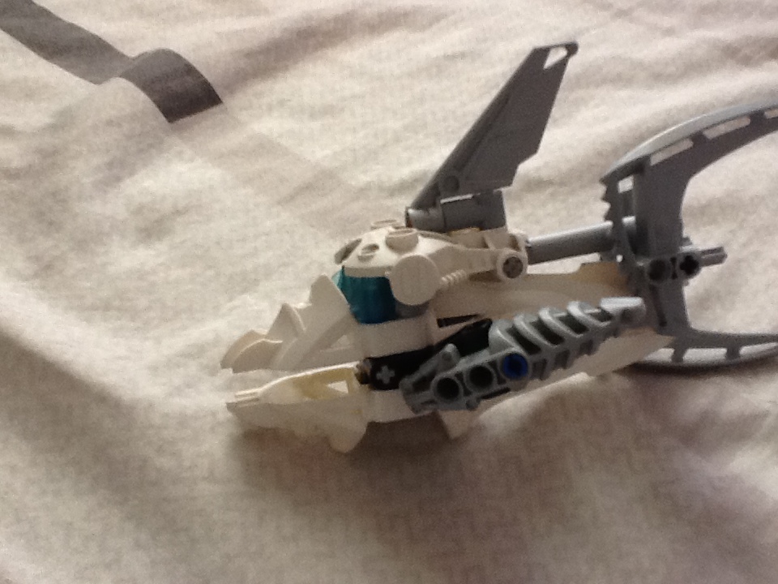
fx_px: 989
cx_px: 389
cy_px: 292
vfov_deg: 32.9
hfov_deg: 42.9
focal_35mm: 44
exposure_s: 1/30
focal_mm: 2.03
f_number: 2.4
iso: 100
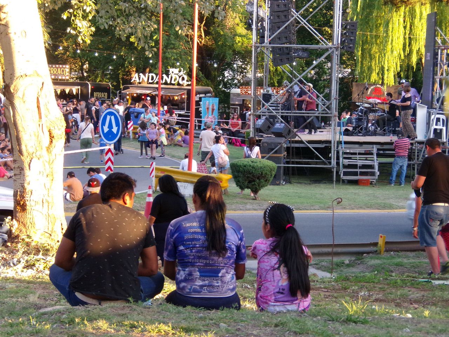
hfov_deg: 14.7
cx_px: 224
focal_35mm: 134
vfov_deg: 11.1
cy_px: 168
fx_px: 1738
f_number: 4.6
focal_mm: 23.8
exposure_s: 1/60
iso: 200
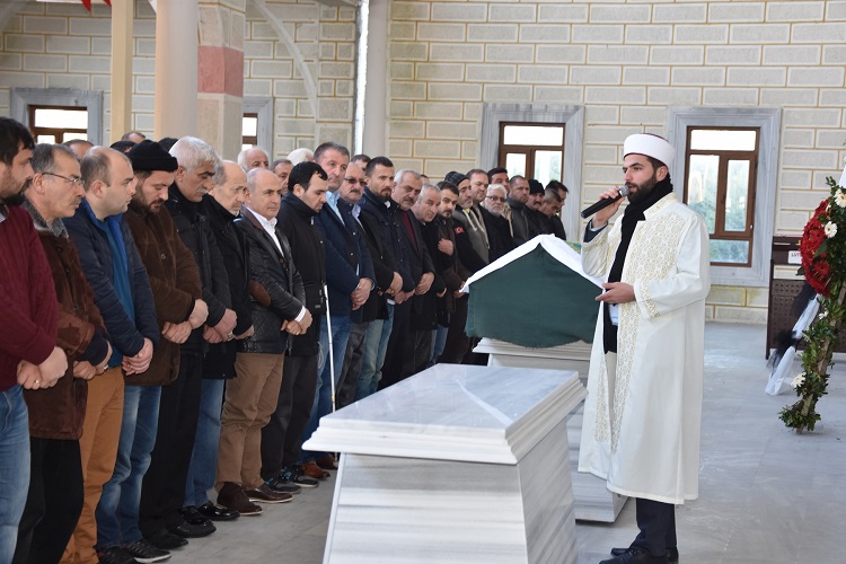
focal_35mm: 68
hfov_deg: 29.9
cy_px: 282
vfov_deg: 20.2
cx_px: 423
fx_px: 1586
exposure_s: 1/60
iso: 450
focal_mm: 45
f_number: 4.8
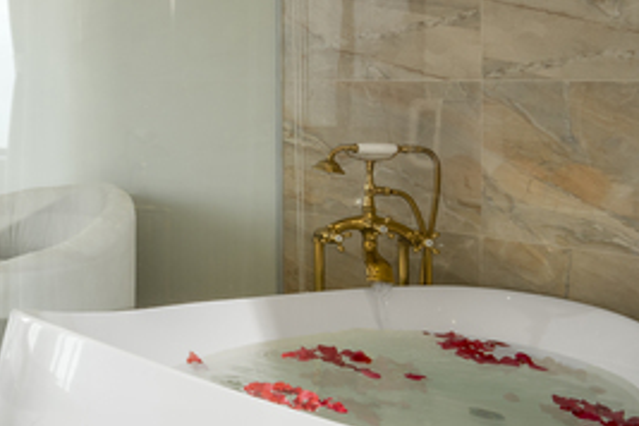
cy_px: 80
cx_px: -189
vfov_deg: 31.0
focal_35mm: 42
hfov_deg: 33.8
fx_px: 745
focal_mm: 14
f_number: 13
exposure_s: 1/160
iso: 500
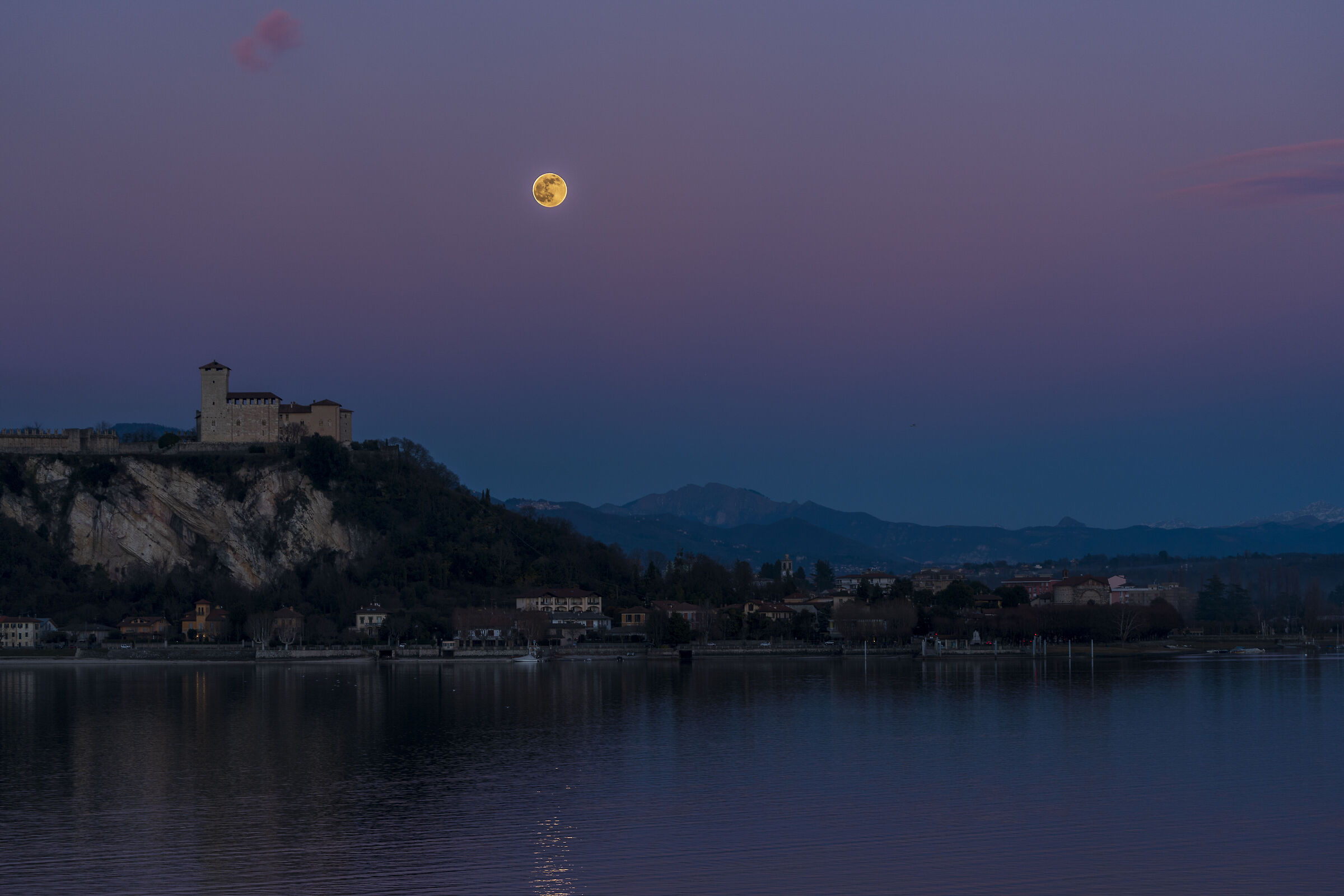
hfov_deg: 20.4
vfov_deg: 13.7
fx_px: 3733
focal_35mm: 100
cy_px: 448
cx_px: 672
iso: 100
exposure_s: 1/60
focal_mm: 100
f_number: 4.5
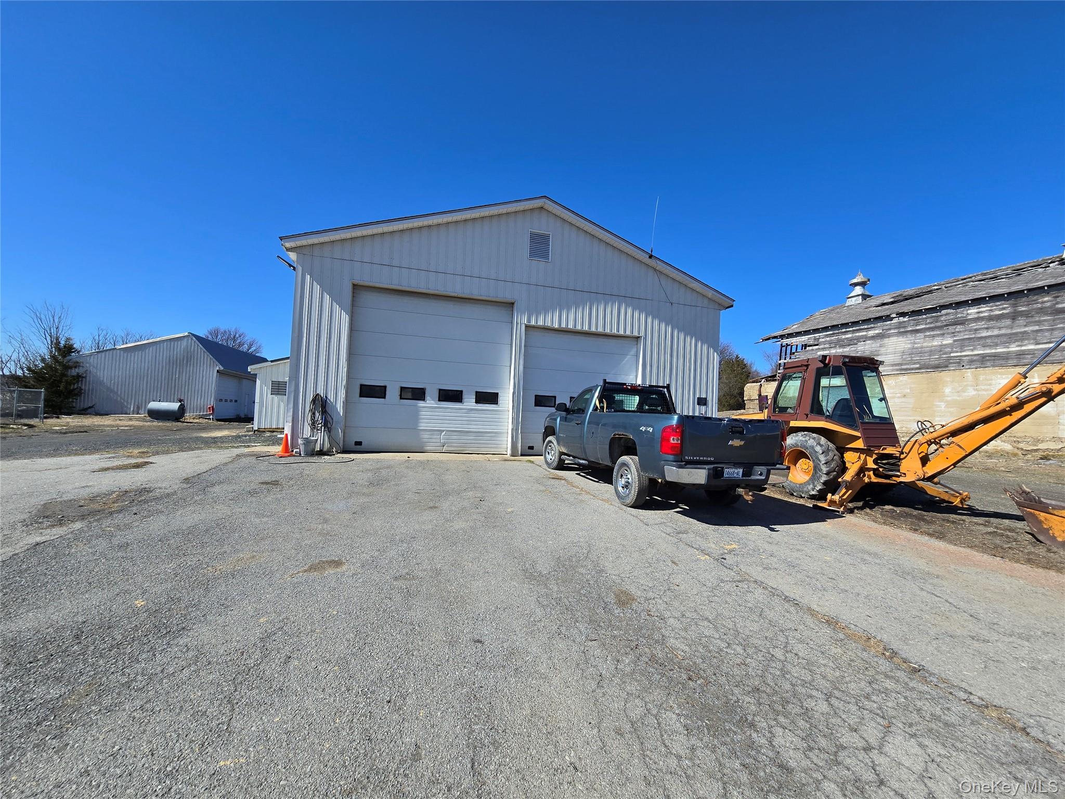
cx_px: 532
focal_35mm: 13
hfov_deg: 106.2
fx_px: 400
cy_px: 400
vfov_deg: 89.9
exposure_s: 1/2430
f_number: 2.2
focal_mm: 2.2
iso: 50
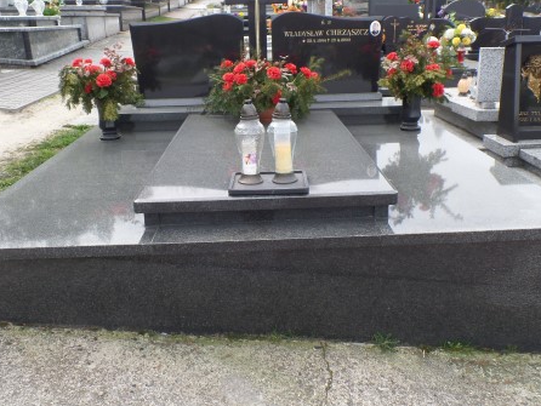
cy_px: 171
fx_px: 516
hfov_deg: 55.3
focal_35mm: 33
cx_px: 272
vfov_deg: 42.9
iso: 100
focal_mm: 4.1
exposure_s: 1/250
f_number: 3.5
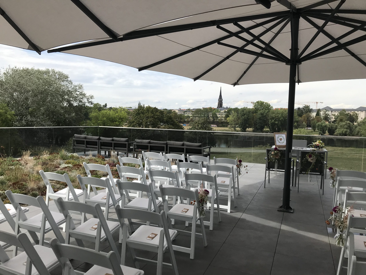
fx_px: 296
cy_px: 138
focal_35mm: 28
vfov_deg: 49.7
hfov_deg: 63.4
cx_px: 183
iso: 20
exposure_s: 1/2083
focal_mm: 3.99
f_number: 1.8
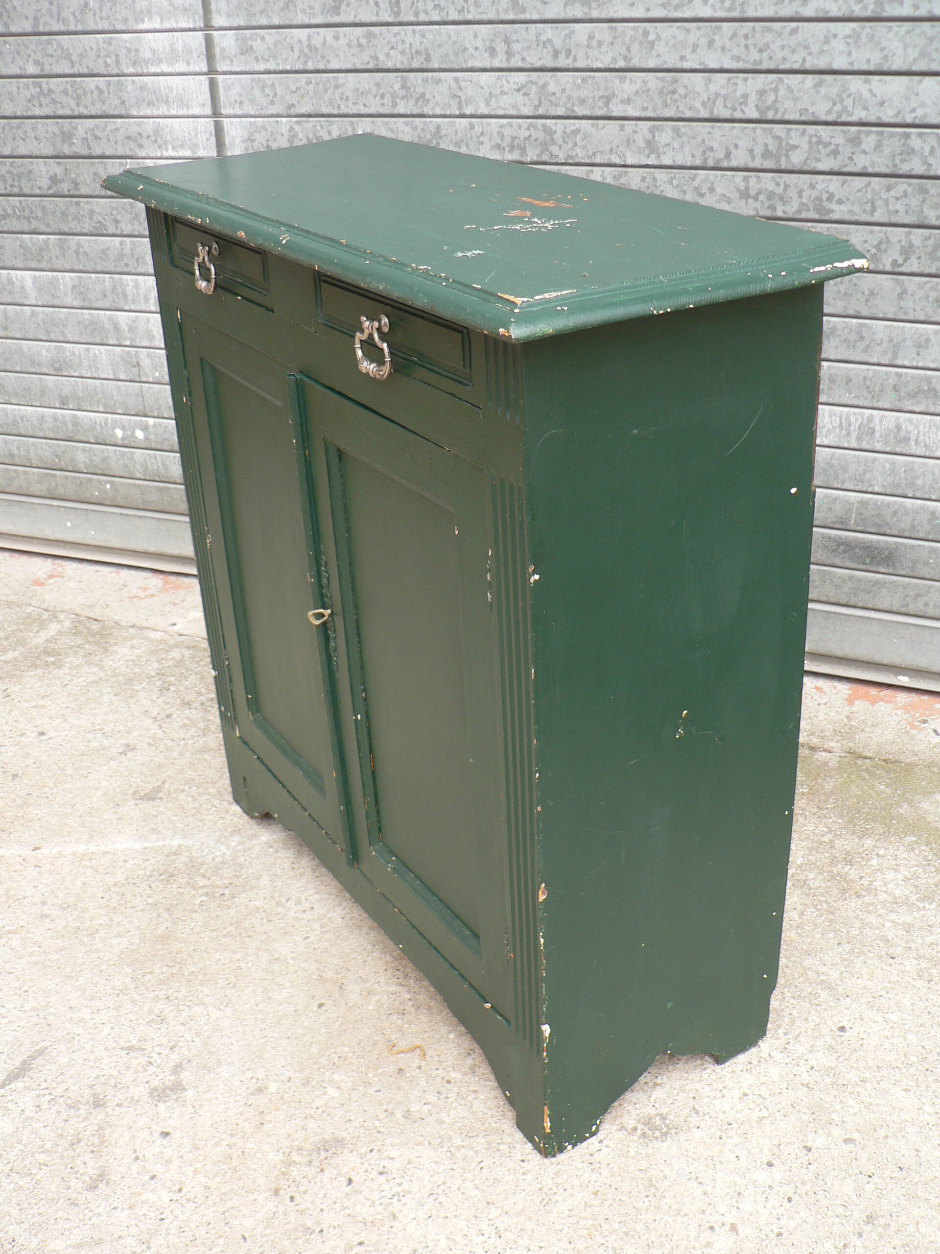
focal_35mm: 36
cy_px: 627
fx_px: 1303
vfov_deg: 51.4
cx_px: 470
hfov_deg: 39.7
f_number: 2.8
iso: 80
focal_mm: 6
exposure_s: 1/100
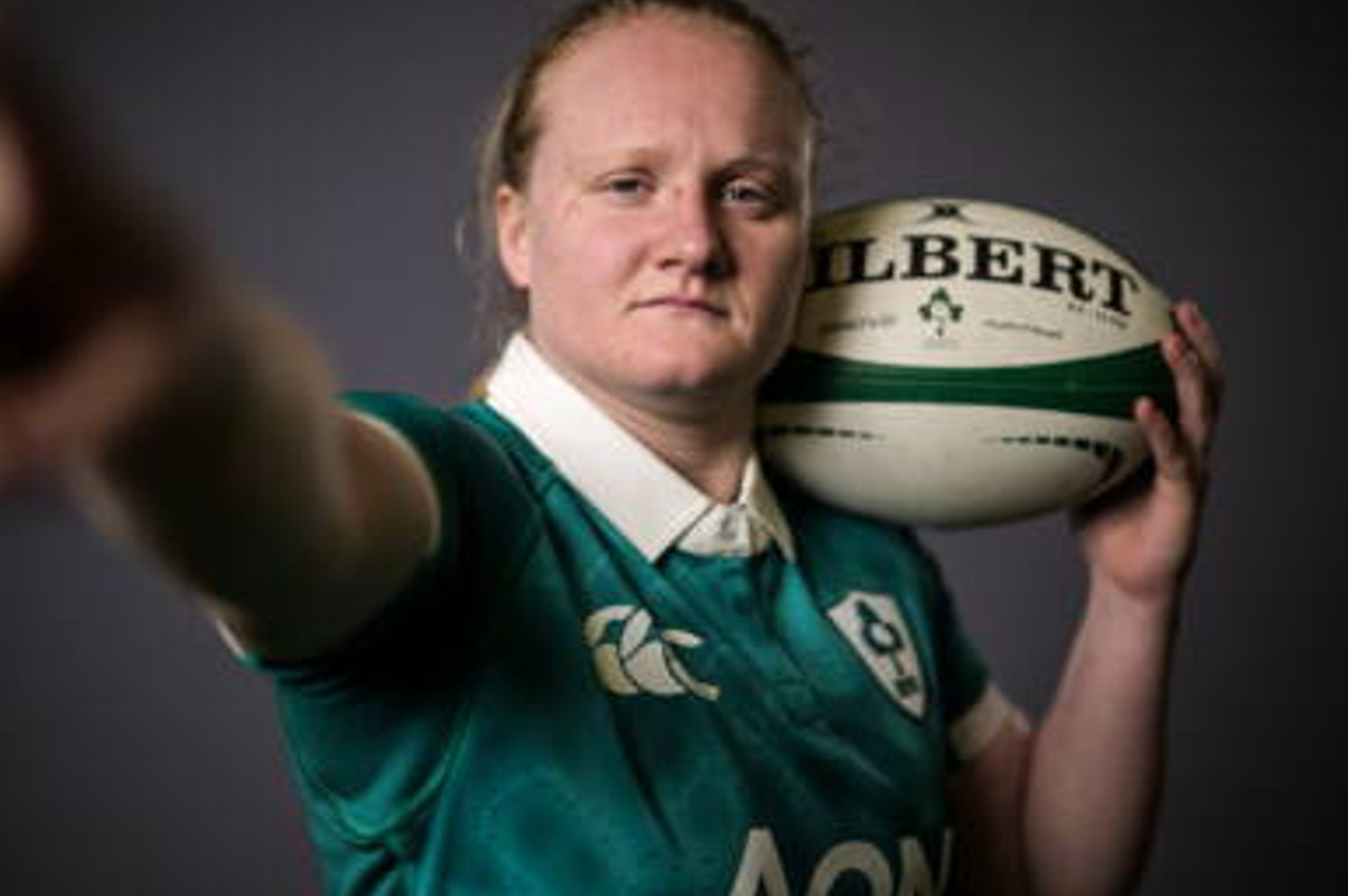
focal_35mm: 55
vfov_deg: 24.6
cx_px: 621
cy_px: 469
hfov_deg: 36.3
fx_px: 2058
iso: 32
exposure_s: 1/1250
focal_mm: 50
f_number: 1.2
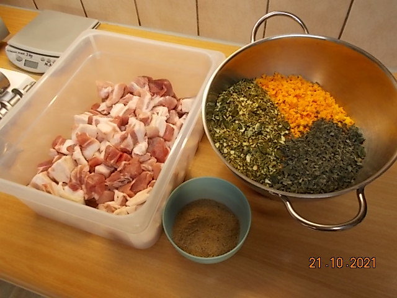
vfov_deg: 46.8
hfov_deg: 60.0
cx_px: 198
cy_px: 149
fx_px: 344
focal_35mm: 30
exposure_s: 1/25
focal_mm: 5.3
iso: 125
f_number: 3.4
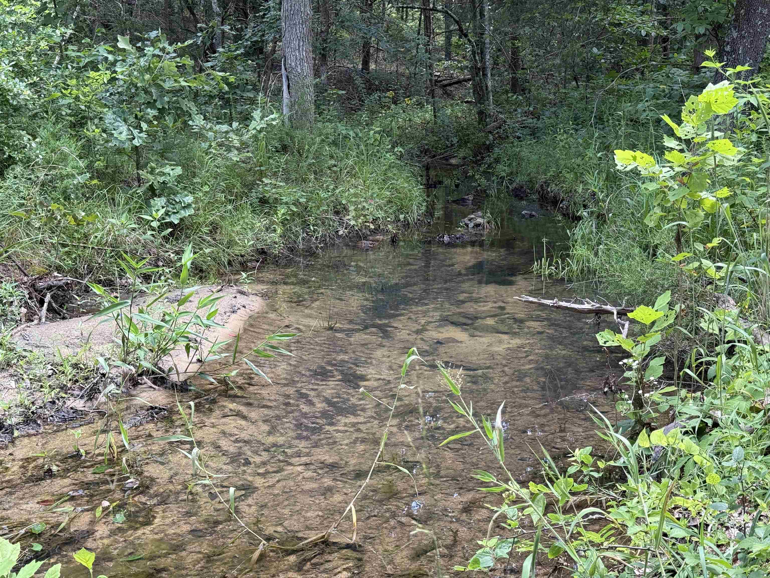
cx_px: 385
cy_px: 289
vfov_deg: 30.3
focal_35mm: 48
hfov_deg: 39.7
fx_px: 1068
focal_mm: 6.76
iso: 50
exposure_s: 1/196
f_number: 1.78
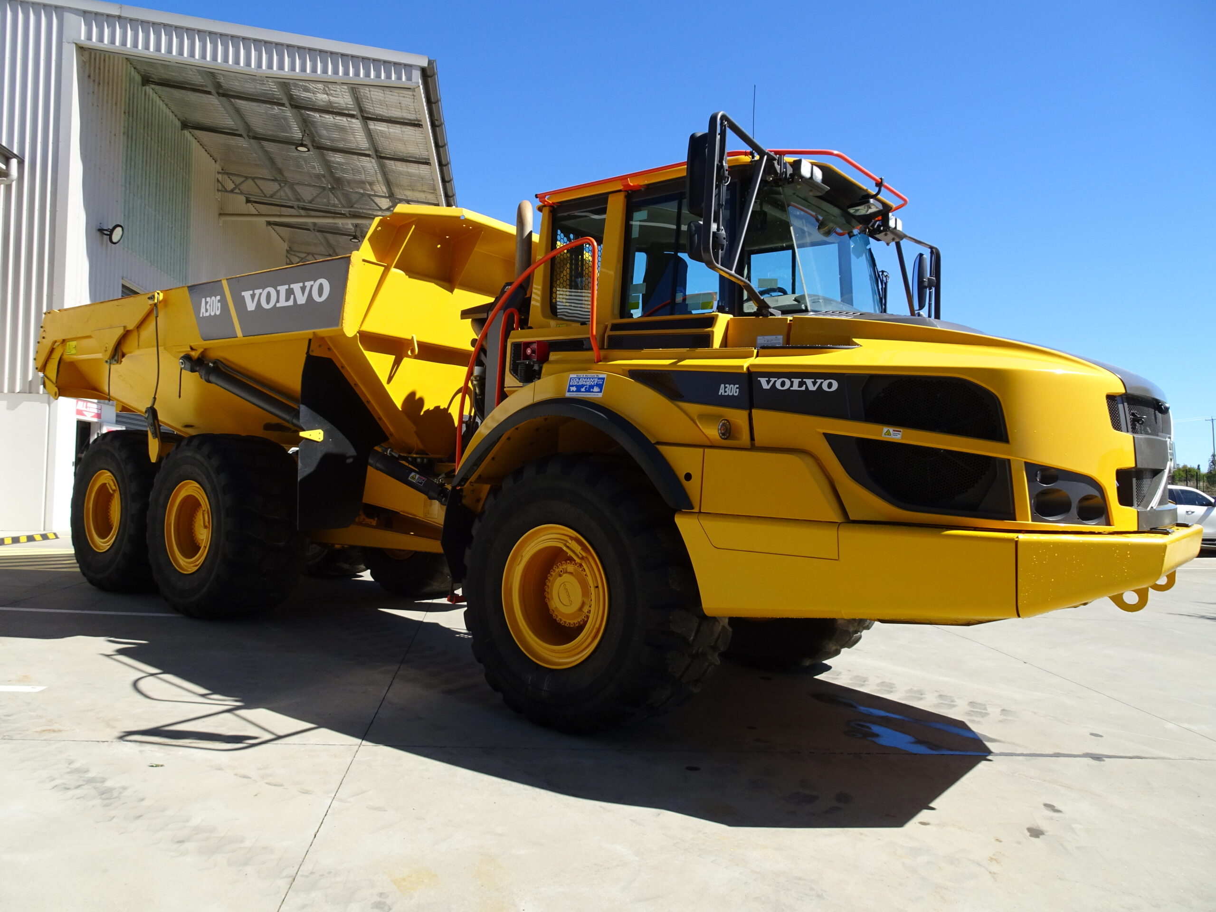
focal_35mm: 24
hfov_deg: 71.6
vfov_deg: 56.8
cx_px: 608
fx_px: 843
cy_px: 456
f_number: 3.5
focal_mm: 4.1
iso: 80
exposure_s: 1/640
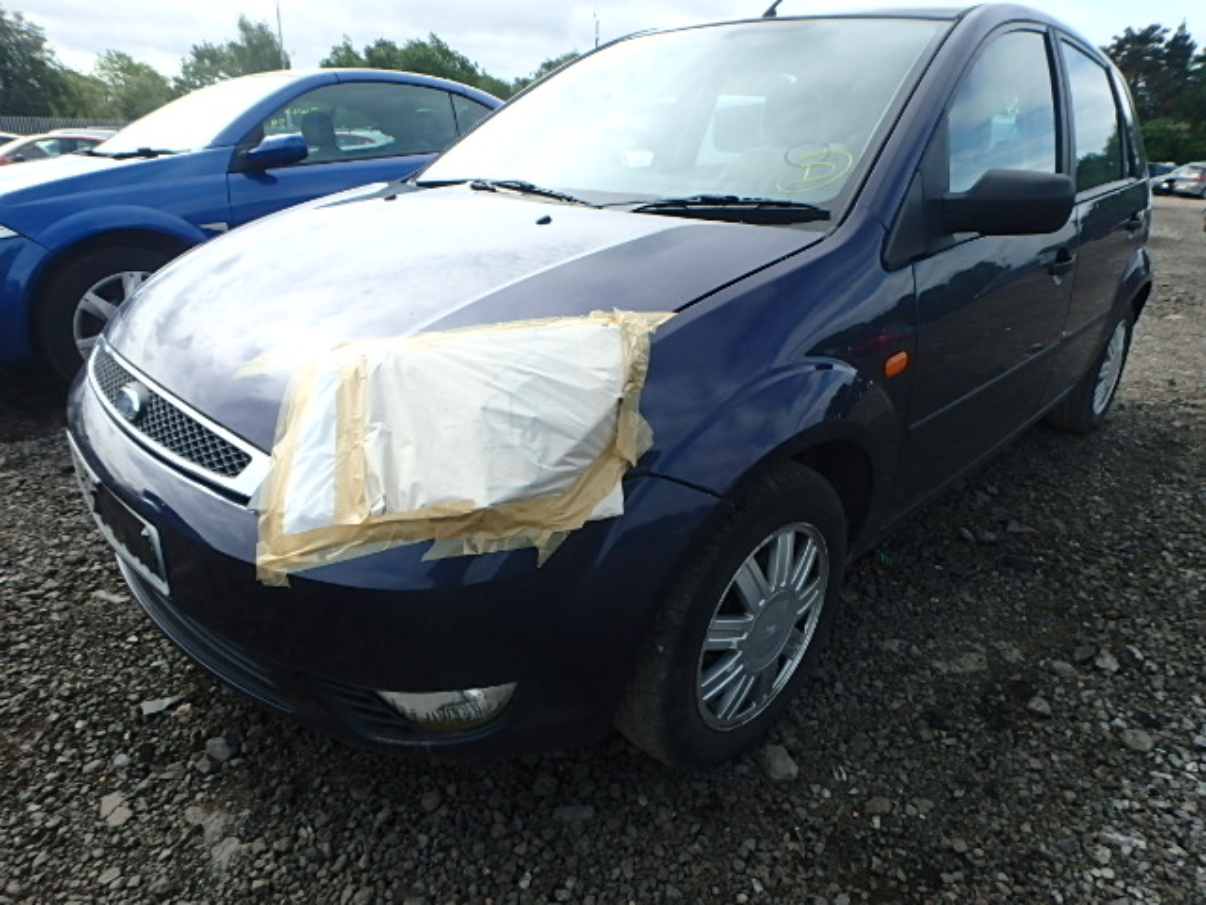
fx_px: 732
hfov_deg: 79.0
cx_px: 603
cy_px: 452
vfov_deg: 63.4
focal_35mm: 21
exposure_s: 1/500
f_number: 3.5
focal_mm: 3.7
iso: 125
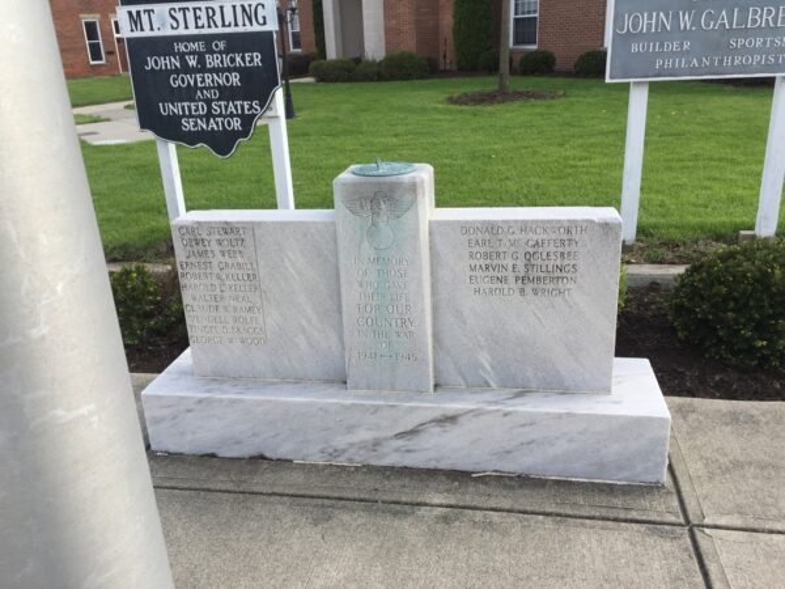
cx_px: 392
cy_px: 294
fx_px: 658
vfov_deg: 48.2
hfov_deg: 61.7
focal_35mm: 29
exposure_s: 1/682
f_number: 2.2
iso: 32
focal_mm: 4.15
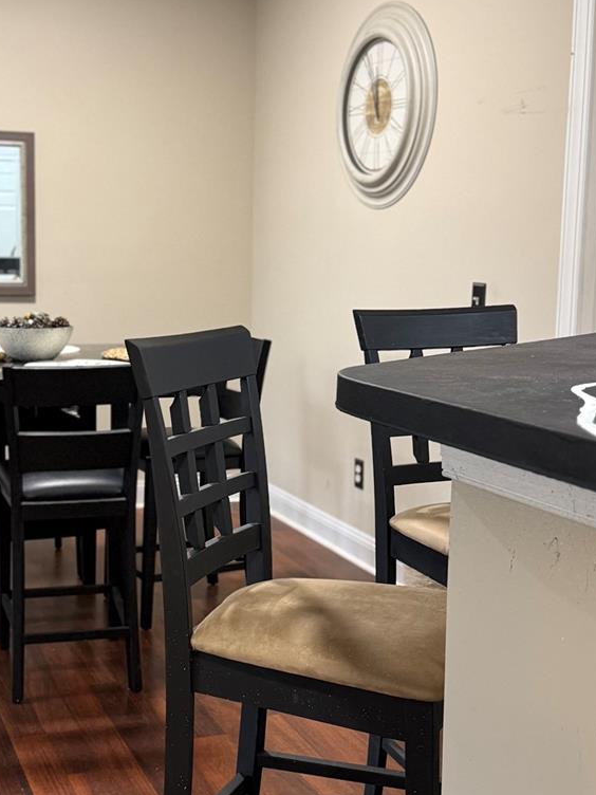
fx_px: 1125
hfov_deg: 29.2
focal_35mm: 49
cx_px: 154
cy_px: 409
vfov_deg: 38.9
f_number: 1.78
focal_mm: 6.76
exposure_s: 1/60
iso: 250
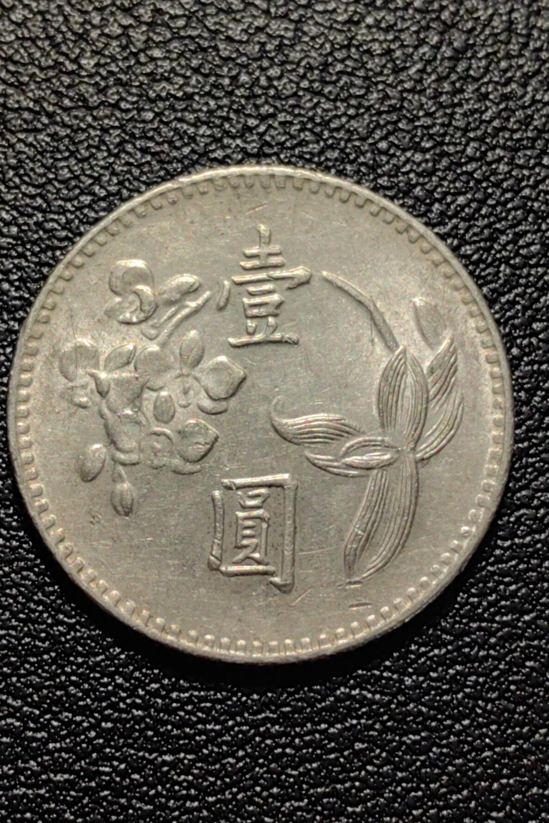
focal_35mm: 87
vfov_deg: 23.4
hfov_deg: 15.7
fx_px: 1990
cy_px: 412
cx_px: 249
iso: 50
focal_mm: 5.75
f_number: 2
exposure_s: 1/191
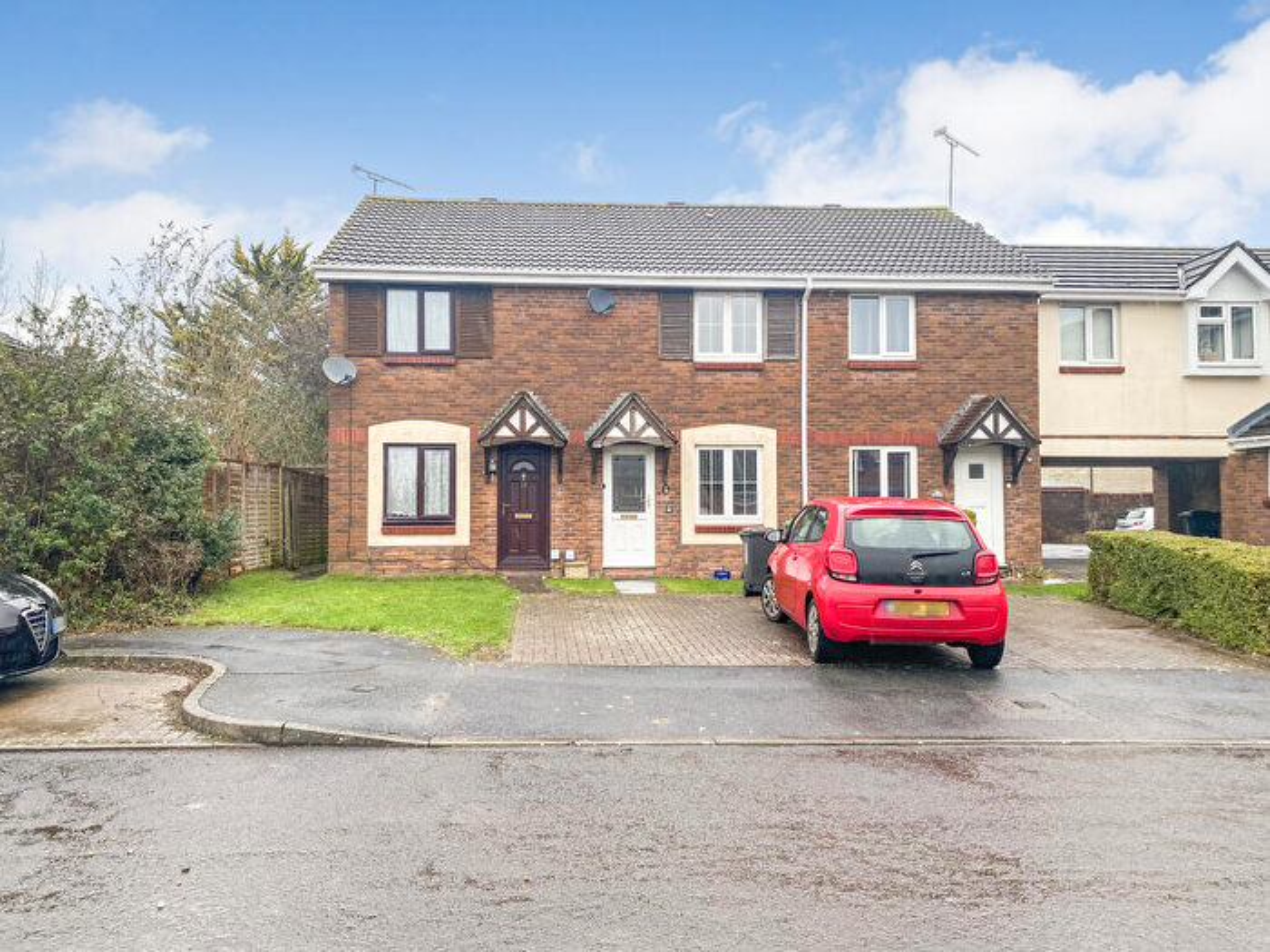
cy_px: 476
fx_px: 954
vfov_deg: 53.1
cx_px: 635
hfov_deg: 67.3
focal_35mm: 26
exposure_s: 1/250
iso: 32
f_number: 1.8
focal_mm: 4.25
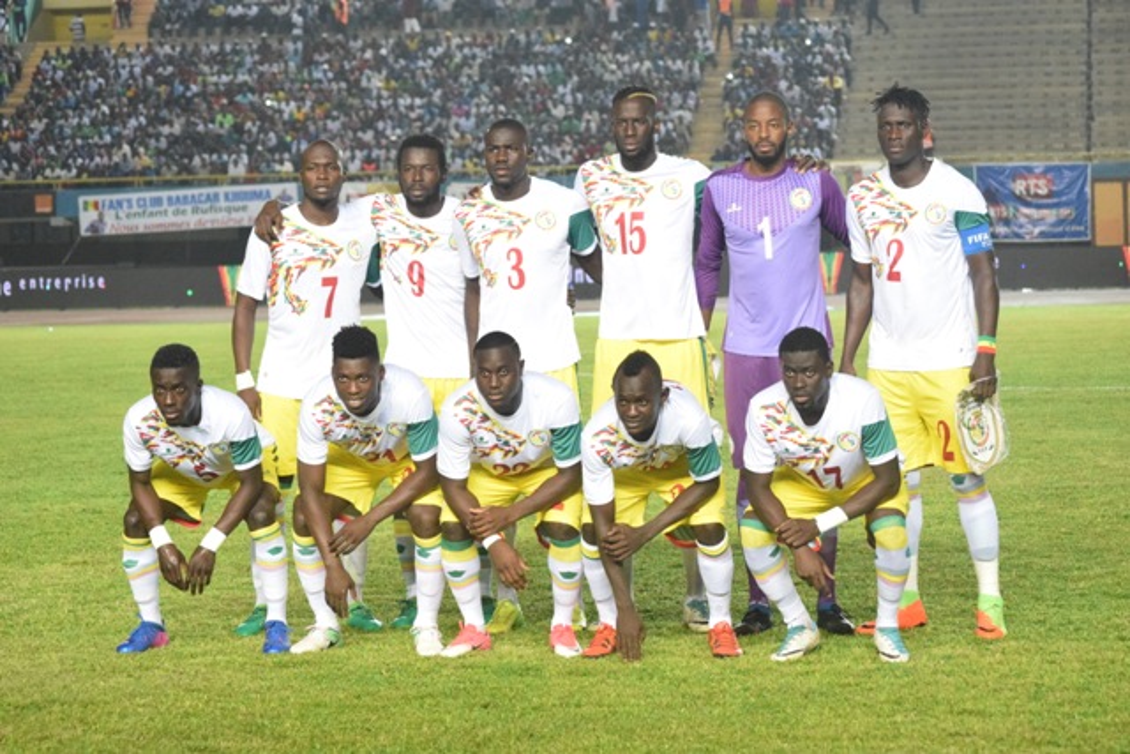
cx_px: 565
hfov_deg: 18.2
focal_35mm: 112
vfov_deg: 12.2
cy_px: 377
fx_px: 3532
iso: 6400
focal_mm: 75
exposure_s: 1/500
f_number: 5.6
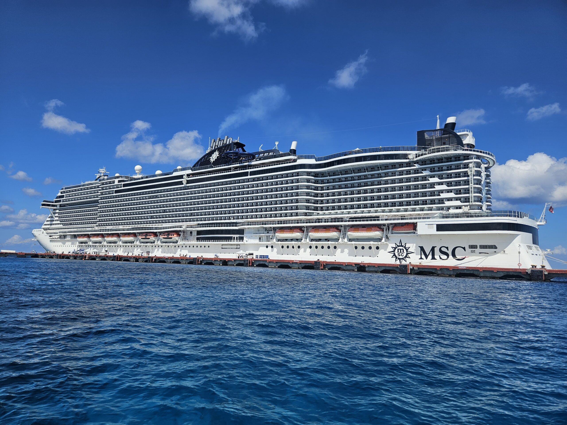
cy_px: 212
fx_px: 377
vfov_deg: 58.9
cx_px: 284
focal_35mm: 23
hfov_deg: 73.9
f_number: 1.8
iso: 25
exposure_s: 1/3126
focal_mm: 5.4
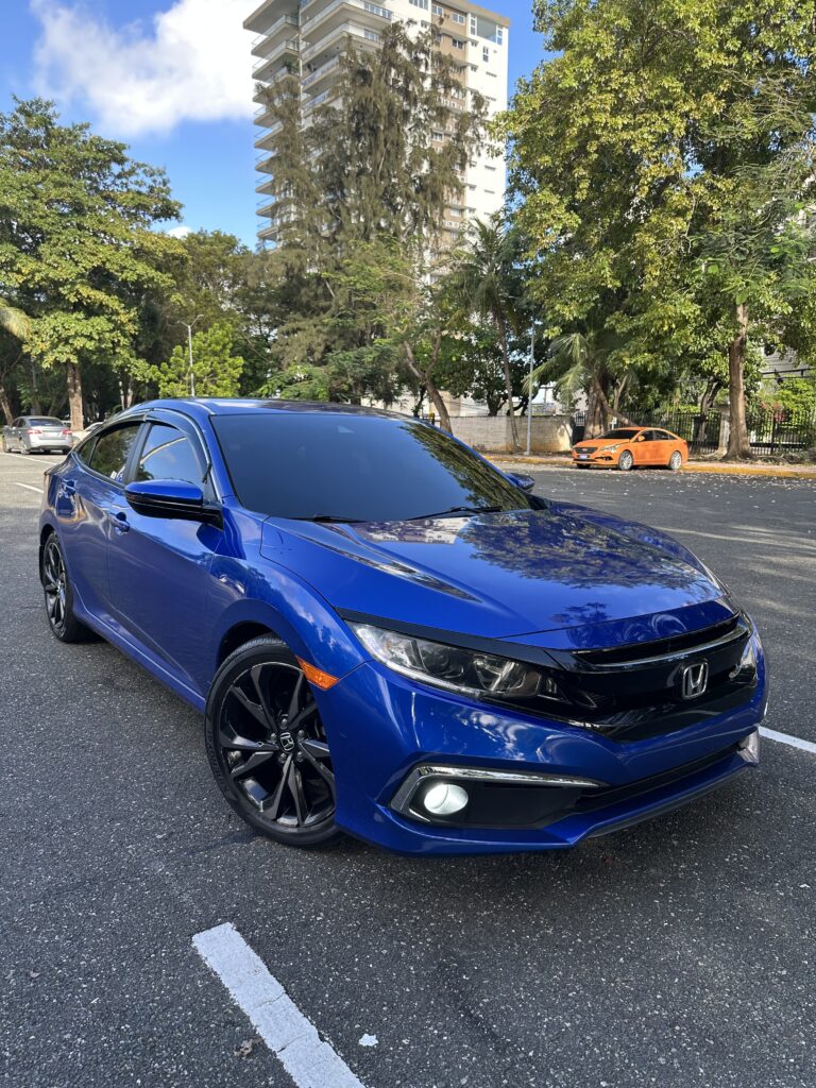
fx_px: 754
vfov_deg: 71.6
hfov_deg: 56.8
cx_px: 408
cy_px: 544
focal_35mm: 24
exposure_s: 1/464
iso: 80
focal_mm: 6.86
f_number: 1.78
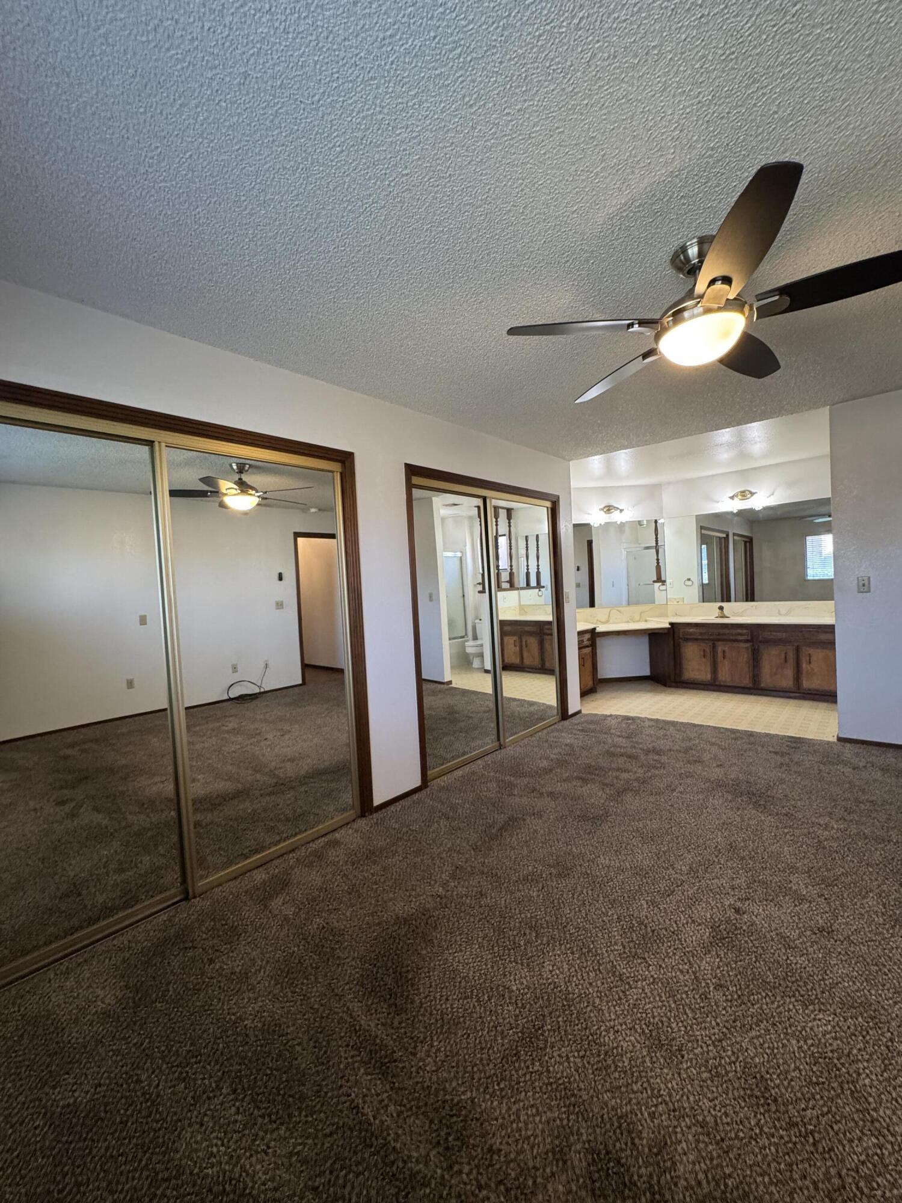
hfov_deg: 85.7
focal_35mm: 14
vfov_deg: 102.1
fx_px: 486
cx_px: 451
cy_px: 602
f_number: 2.2
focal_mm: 2.22
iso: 320
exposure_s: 1/60
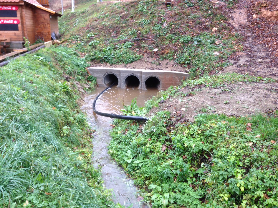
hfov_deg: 55.4
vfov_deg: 42.9
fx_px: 265
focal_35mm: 33
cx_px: 139
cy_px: 104
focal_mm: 4.12
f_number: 2.4
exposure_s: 1/40
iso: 64
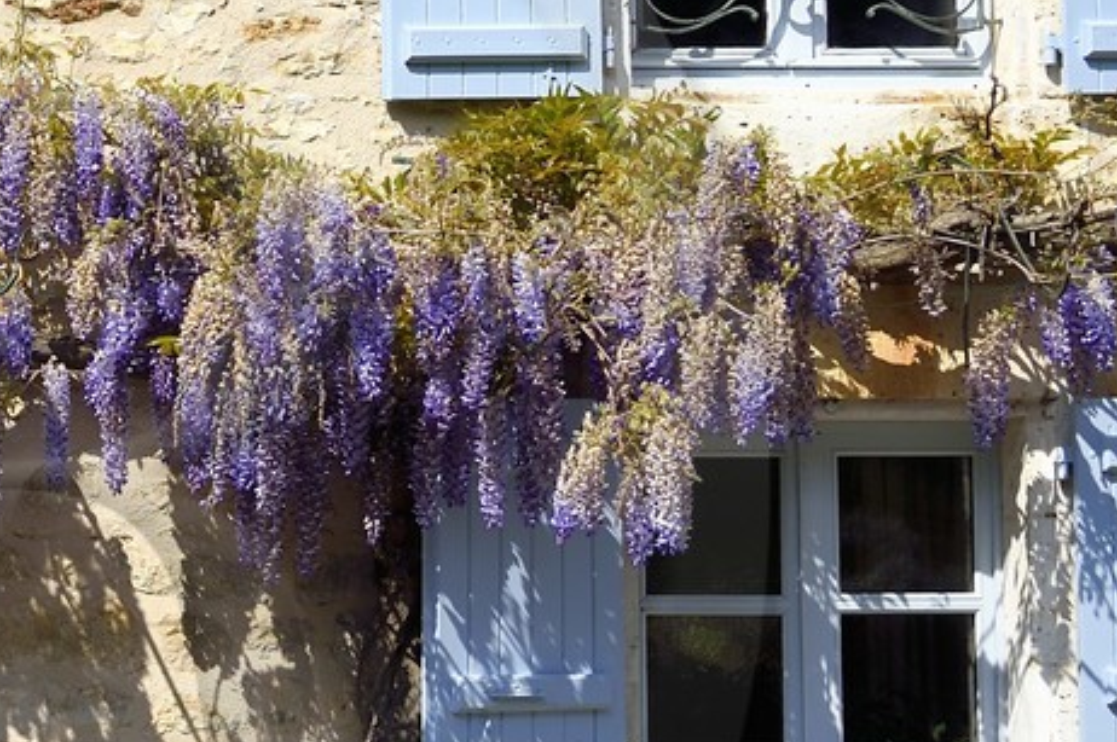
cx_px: -227
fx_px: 3223
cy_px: 491
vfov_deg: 13.1
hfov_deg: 18.6
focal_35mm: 104
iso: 200
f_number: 9
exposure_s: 1/640
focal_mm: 30
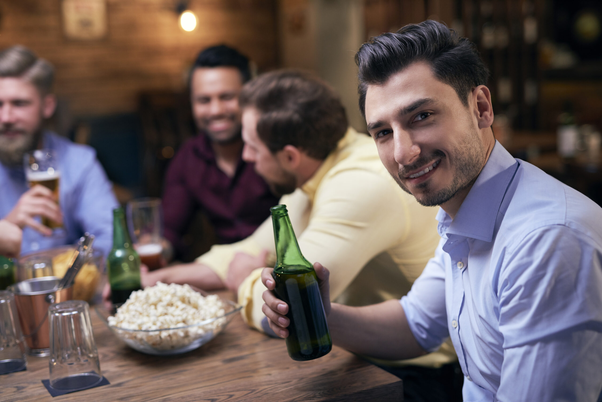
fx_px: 836
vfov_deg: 27.0
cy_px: 201
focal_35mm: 50
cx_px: 301
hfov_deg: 39.6
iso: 320
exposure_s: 1/100
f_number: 2.2
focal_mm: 50
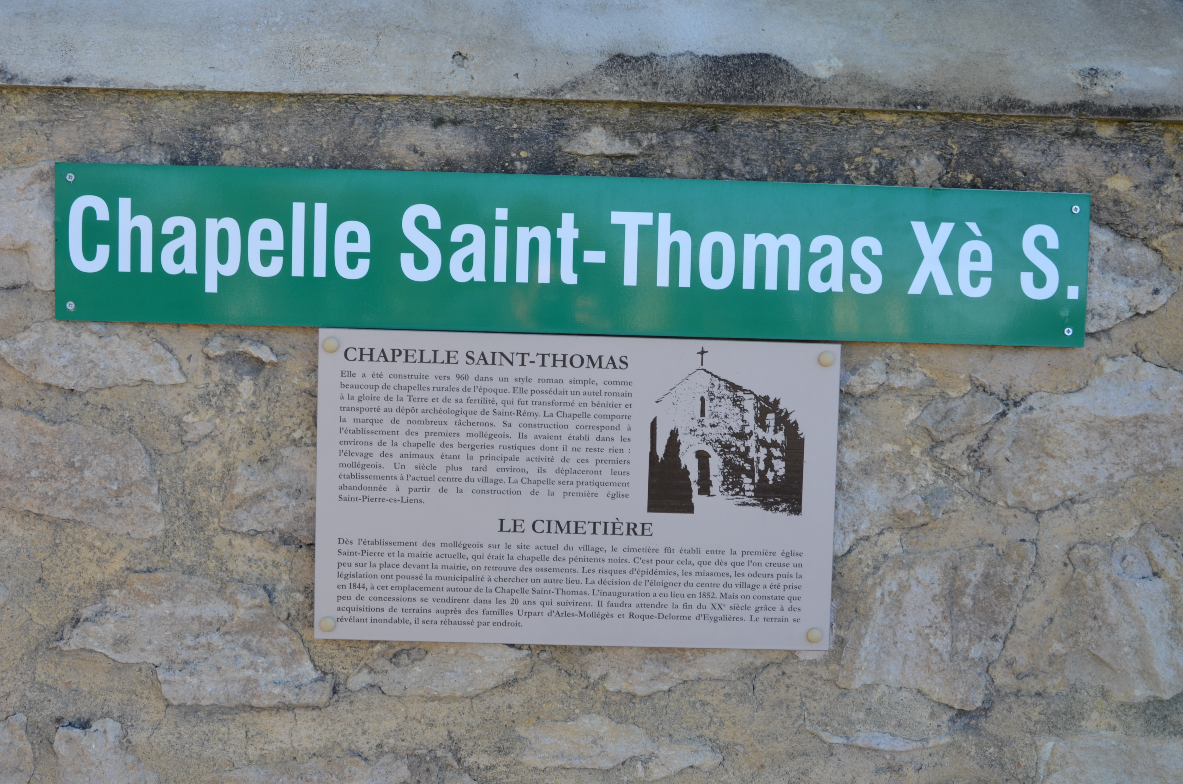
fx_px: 1377
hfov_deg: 46.5
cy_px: 392
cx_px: 592
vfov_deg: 31.8
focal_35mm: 42
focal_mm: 28
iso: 200
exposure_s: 1/200
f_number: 6.3
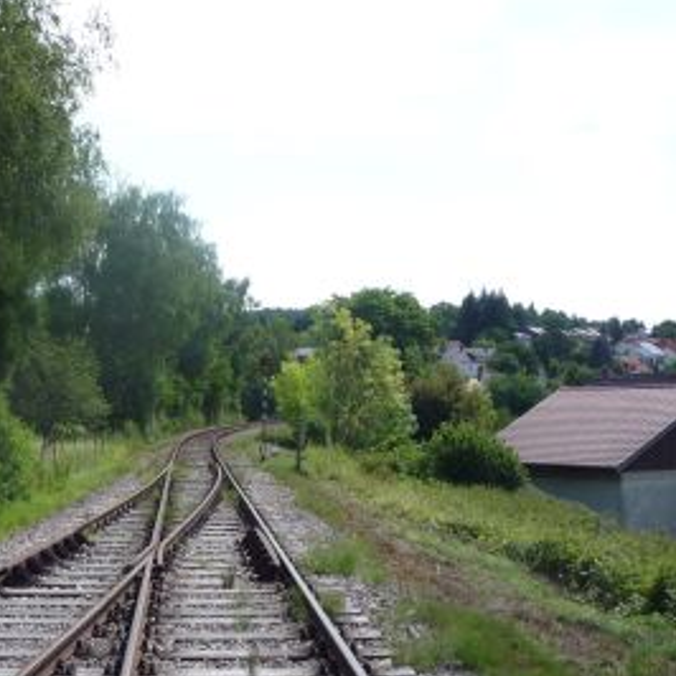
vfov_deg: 33.3
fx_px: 1127
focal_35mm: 51
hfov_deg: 32.6
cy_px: 389
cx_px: 152
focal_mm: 5.2
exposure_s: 1/400
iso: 100
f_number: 4.5
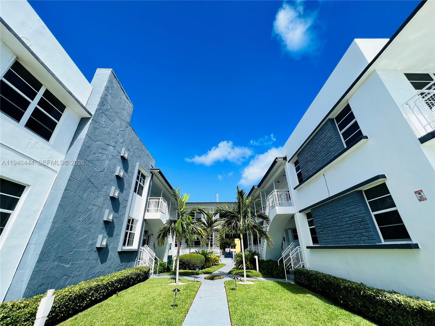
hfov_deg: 106.2
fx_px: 163
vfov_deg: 89.9
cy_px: 163
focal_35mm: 13
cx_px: 218
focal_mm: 1.57
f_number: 1.8
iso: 32
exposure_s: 1/1531
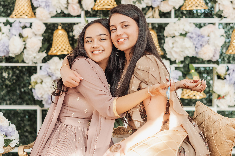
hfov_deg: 27.0
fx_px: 490
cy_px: 78
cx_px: 118
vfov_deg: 18.2
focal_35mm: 75
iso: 320
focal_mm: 50
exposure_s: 1/250
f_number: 1.6
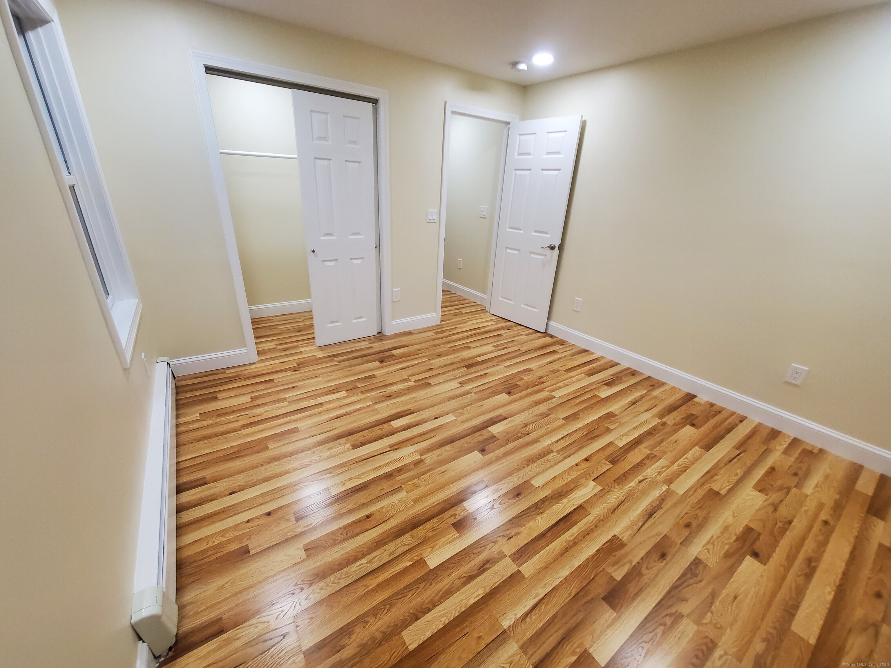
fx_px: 335
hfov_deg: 106.2
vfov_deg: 89.9
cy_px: 334
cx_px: 446
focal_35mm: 13
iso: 250
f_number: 2.2
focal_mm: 1.8
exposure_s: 1/60
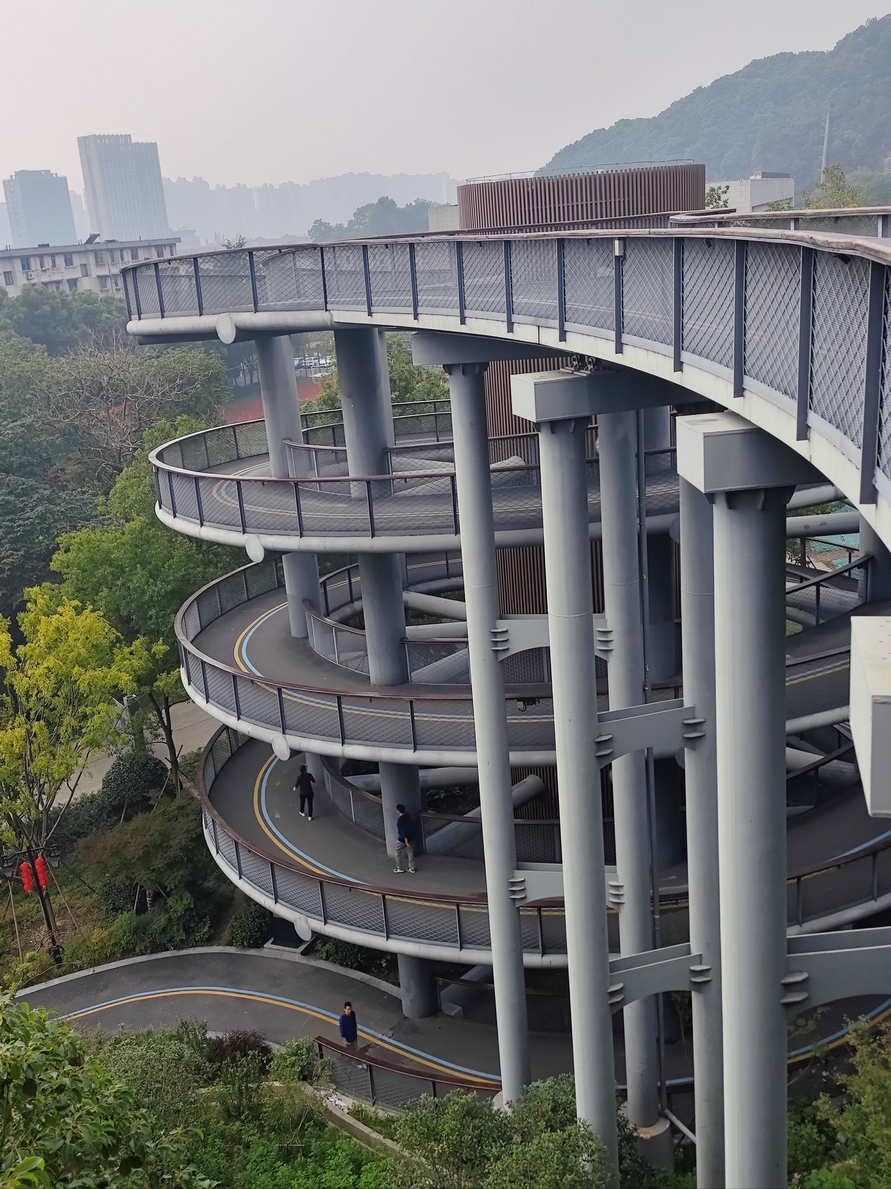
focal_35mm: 23
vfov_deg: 73.9
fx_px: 789
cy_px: 594
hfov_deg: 58.9
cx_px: 446
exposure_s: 1/2500
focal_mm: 8.7
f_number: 1.9
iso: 50
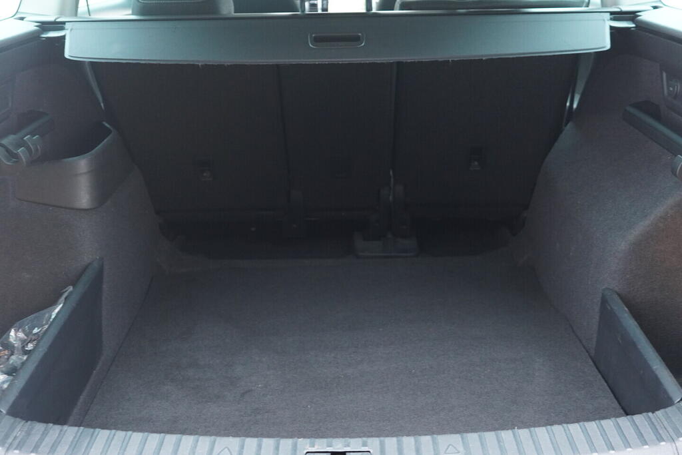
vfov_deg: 36.9
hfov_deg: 53.1
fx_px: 682
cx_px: 341
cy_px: 228
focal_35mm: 36
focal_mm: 24
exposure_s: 1/40
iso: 1600
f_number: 2.8
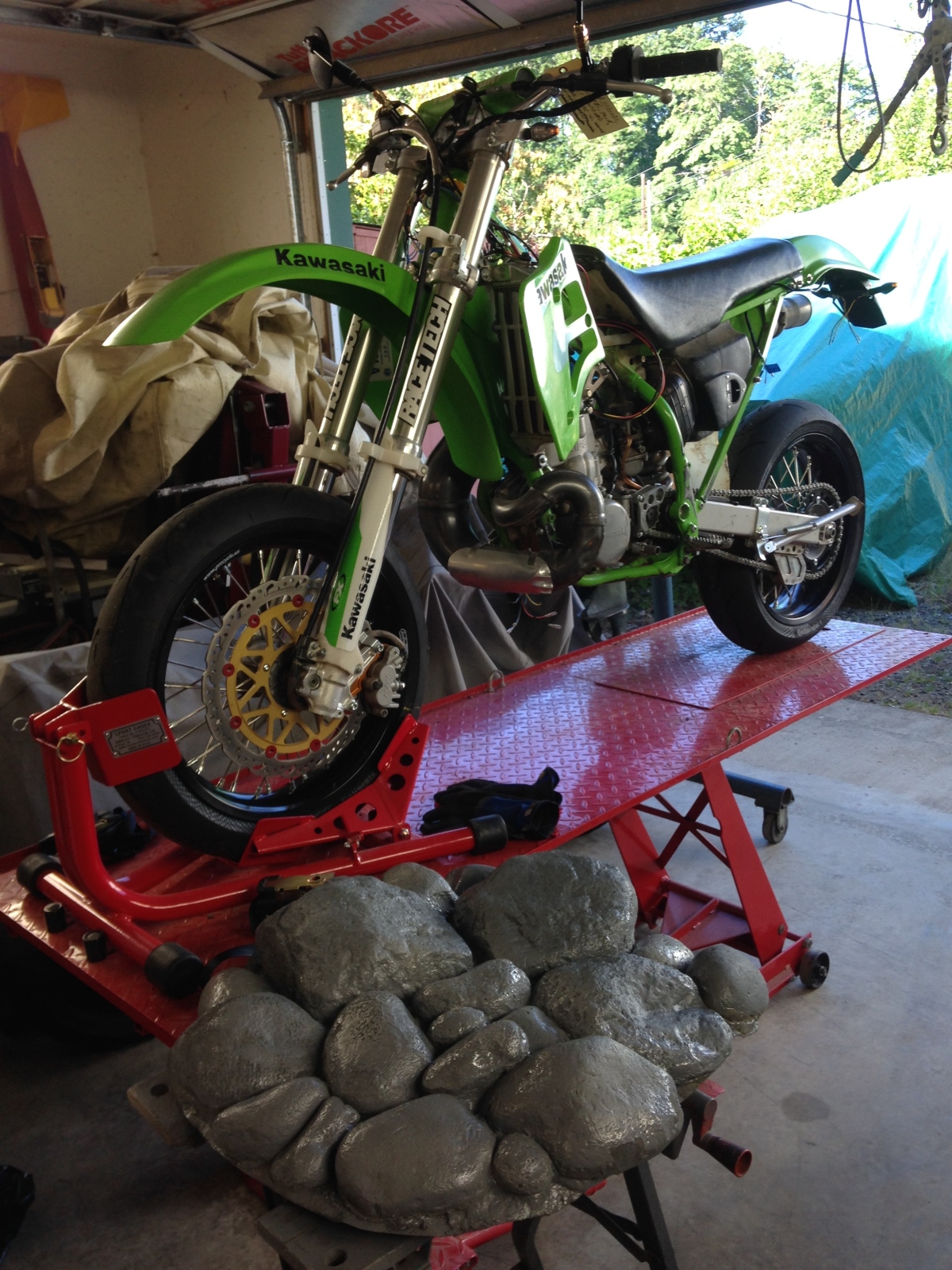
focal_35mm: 33
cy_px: 635
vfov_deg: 55.4
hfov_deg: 42.9
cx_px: 476
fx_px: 1210
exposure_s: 1/120
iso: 50
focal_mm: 4.12
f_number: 2.4
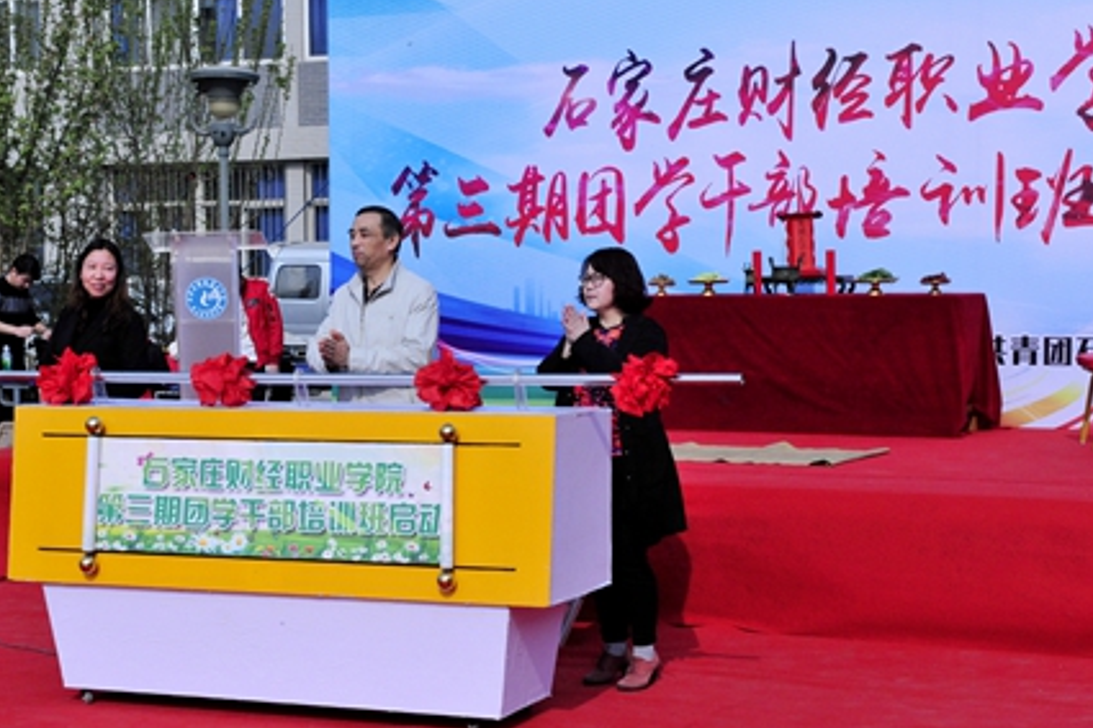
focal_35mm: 71
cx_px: 453
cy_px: 388
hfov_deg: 28.4
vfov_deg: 19.2
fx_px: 2155
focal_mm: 58
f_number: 22
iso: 3200
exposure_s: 1/1600
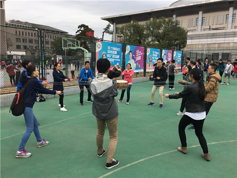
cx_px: 118
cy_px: 89
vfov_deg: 48.2
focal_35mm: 29
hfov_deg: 61.7
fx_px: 198
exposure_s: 1/450
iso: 25
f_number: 2.2
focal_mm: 4.15
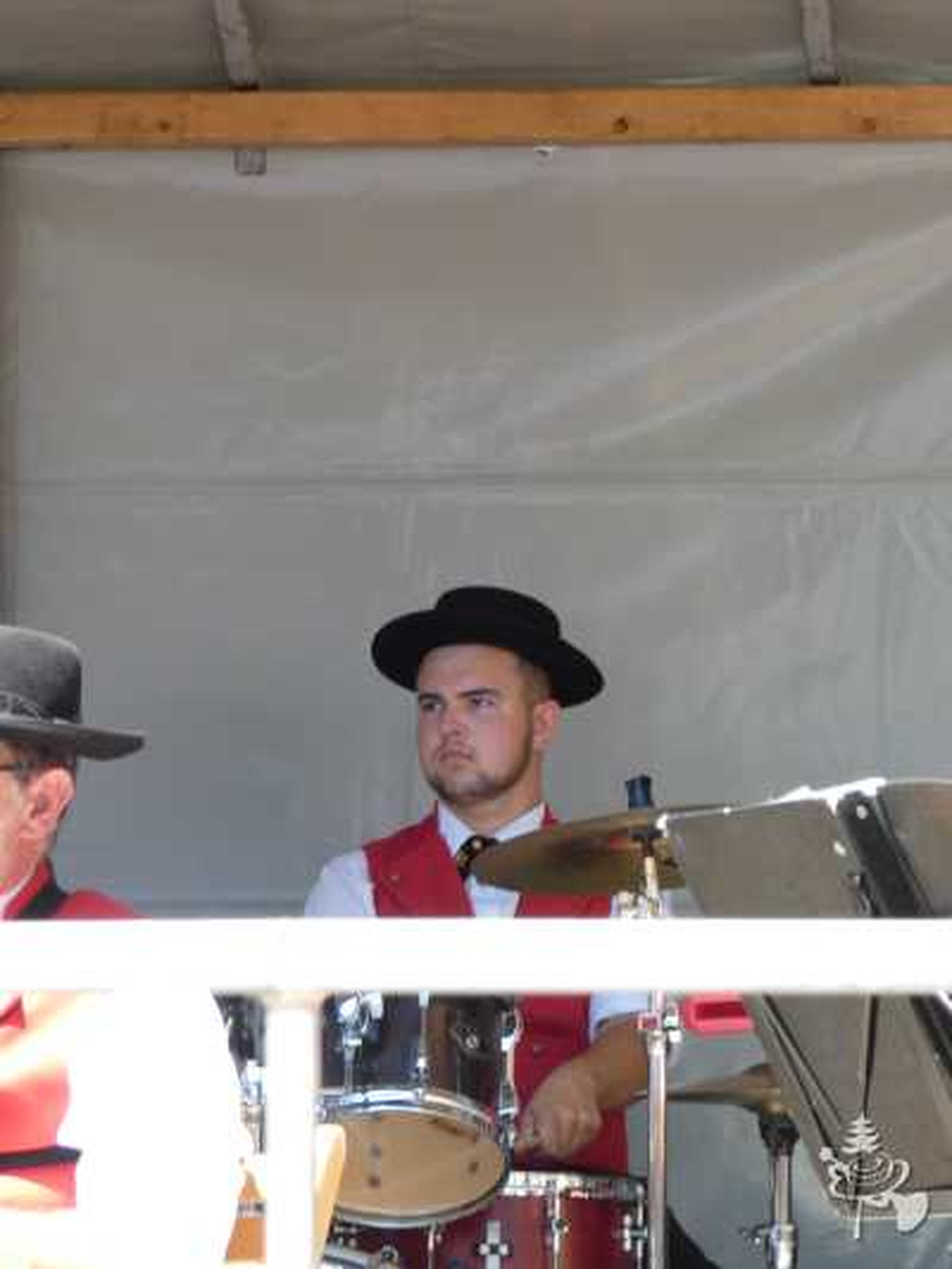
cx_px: 476
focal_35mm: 223
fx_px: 8174
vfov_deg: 8.9
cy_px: 634
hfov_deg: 6.7
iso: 160
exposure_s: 1/80
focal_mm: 39.9
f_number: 5.5
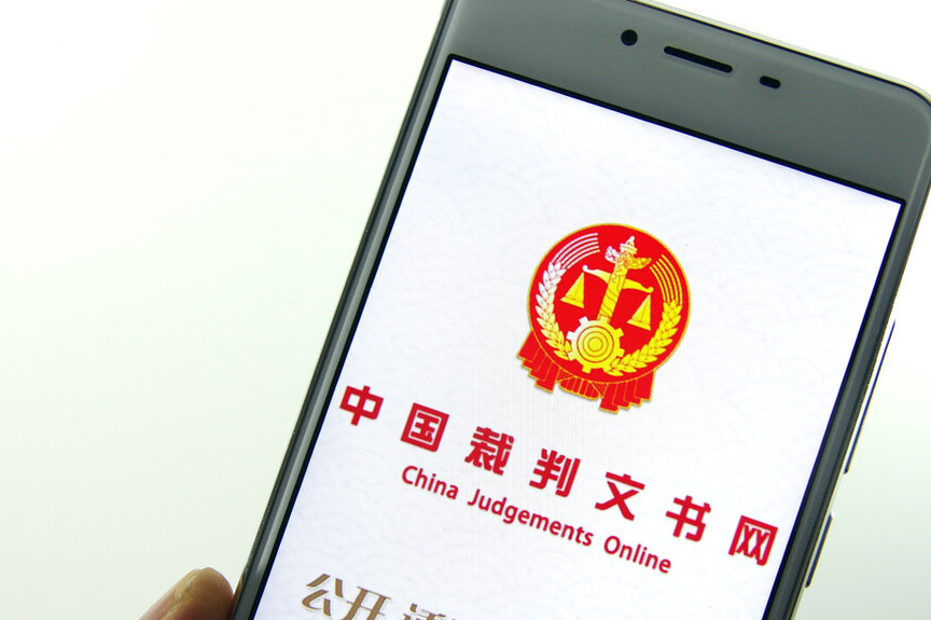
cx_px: 486
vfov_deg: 18.1
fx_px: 1938
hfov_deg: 27.0
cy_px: 397
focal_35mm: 75
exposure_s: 1/80
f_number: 5.6
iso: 320
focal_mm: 36
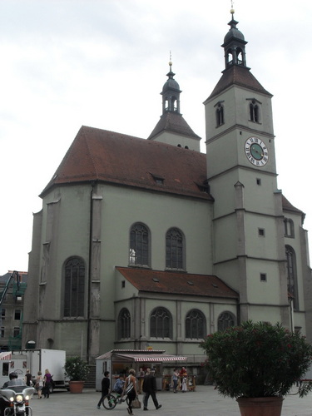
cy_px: 208
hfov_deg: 29.7
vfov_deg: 38.9
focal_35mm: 49
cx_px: 156
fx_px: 589
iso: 80
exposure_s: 1/90
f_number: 9.1
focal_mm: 8.1
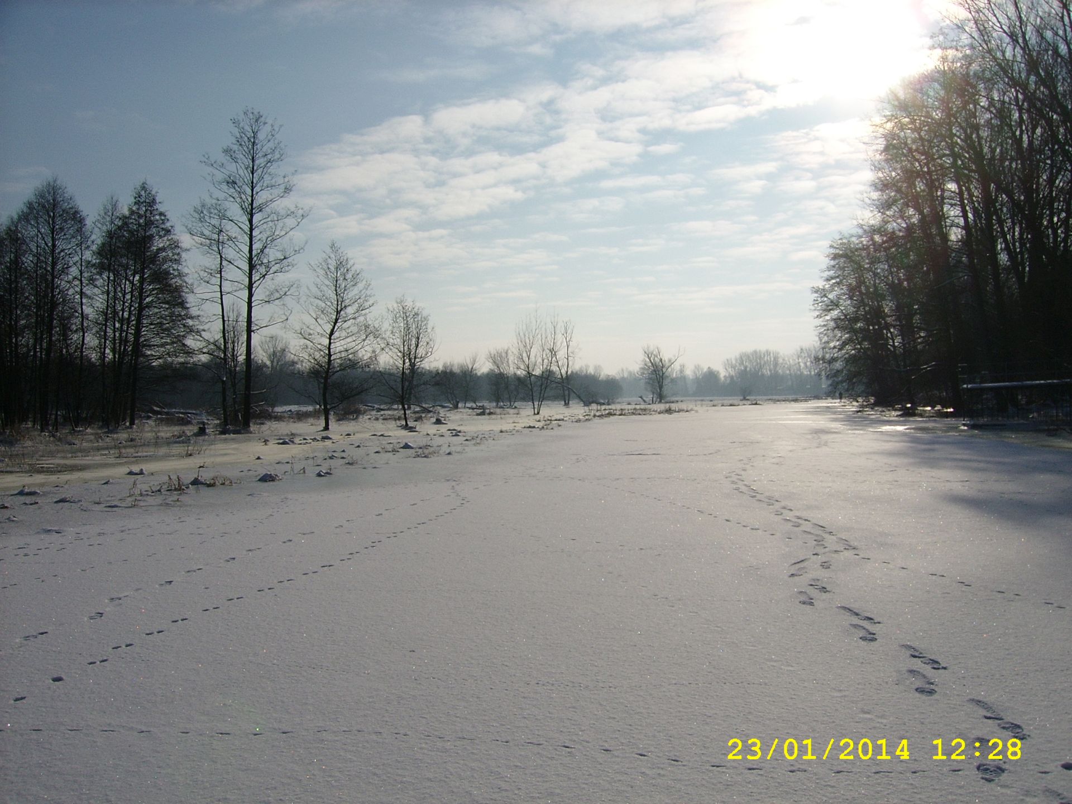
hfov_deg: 52.6
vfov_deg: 40.7
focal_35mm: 35
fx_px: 1084
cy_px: 402
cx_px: 536
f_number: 5.8
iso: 50
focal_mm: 5.95
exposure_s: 1/1542
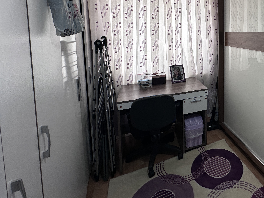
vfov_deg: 55.1
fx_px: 175
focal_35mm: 23
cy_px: 42
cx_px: 216
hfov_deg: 66.2
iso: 64
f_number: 2.2
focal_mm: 2.22
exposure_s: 1/99
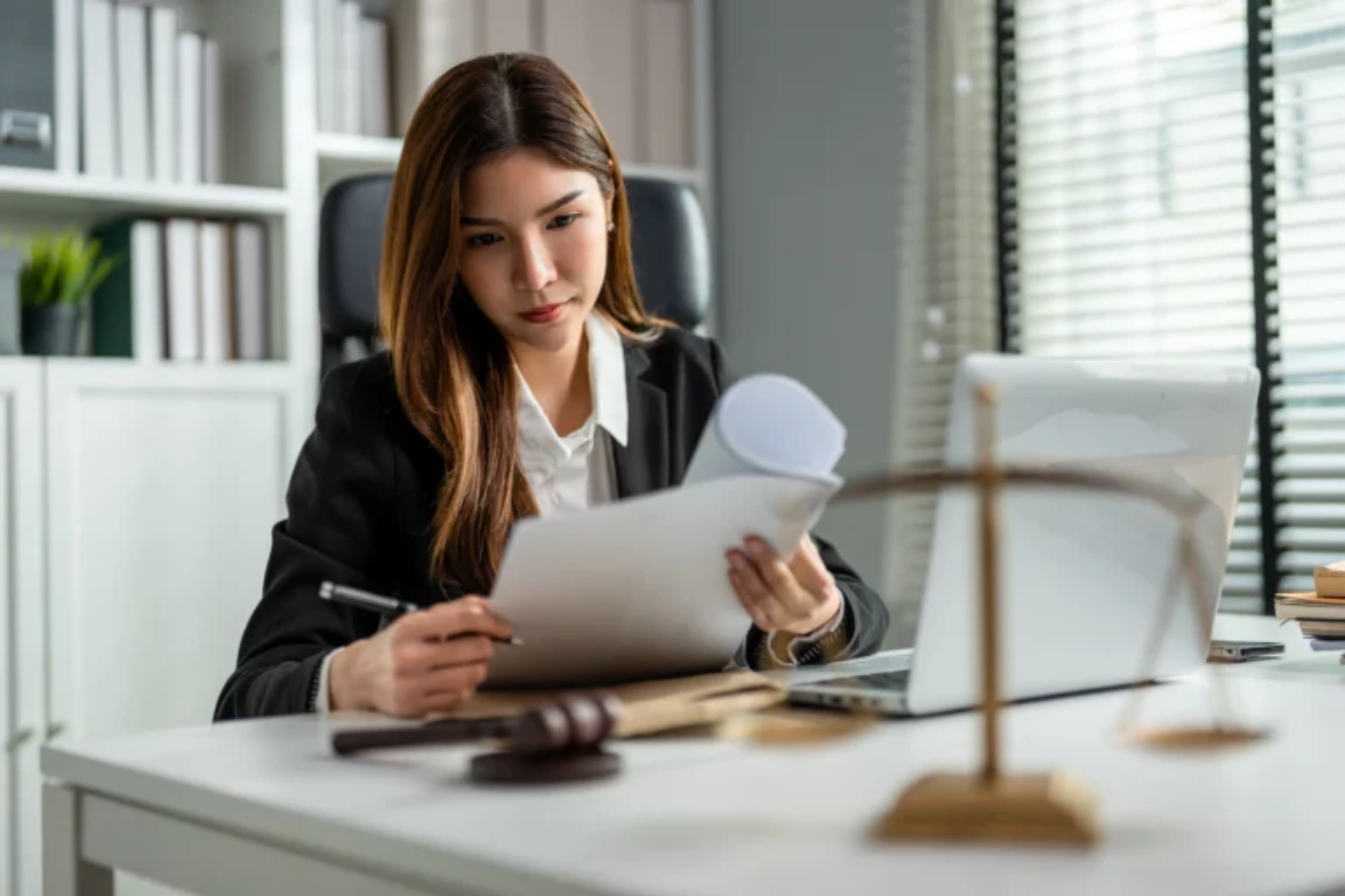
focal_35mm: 50
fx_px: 1868
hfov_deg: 39.6
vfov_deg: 27.0
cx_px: 672
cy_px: 448
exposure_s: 1/2000
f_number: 1.6
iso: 400
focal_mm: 50
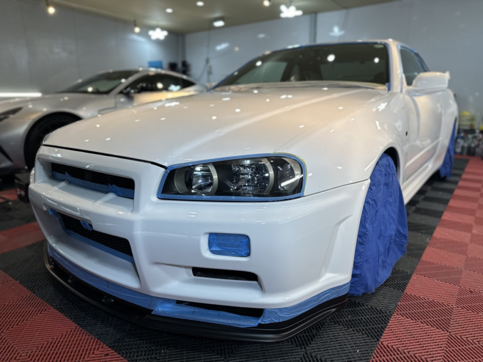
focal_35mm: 24
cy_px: 181
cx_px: 242
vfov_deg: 56.8
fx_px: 335
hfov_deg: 71.6
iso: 80
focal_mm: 6.86
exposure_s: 1/441
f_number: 1.78
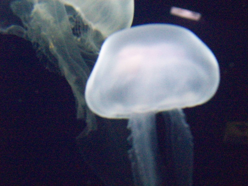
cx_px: 124
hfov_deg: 22.5
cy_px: 93
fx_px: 623
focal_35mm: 87
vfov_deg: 17.0
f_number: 4.3
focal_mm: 14.3
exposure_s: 1/26.2
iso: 800
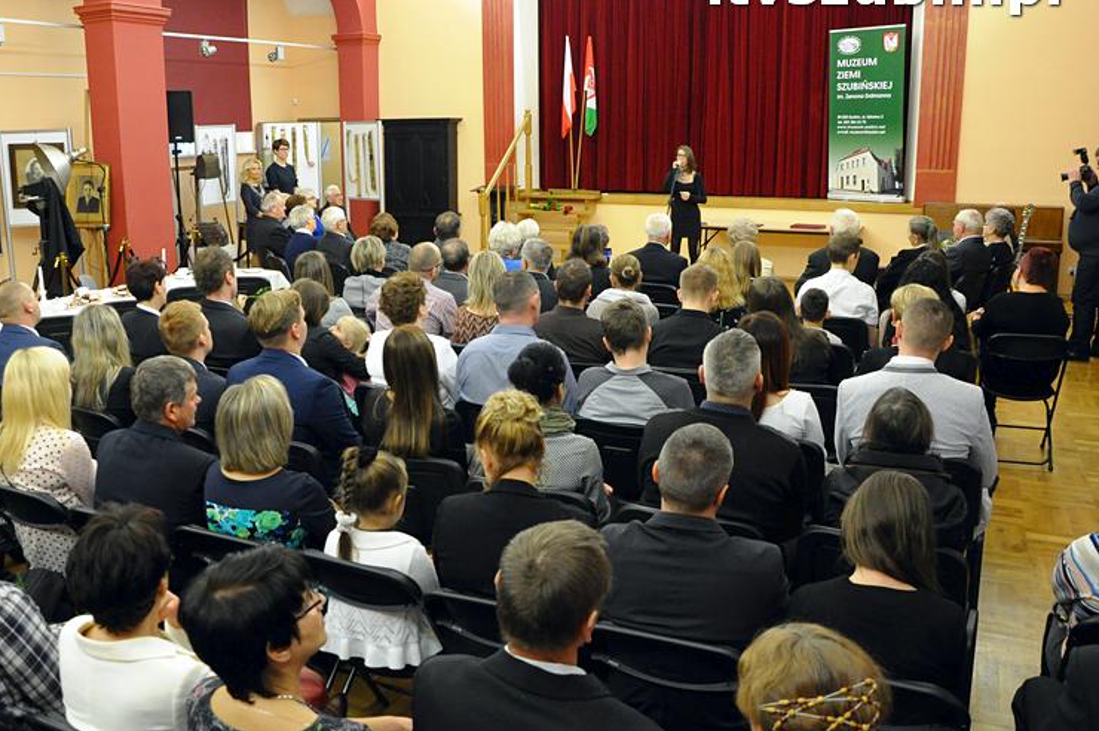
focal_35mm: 31
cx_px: 481
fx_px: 946
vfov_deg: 42.2
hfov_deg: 60.1
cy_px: 335
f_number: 5.6
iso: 2500
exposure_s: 1/80
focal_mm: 18
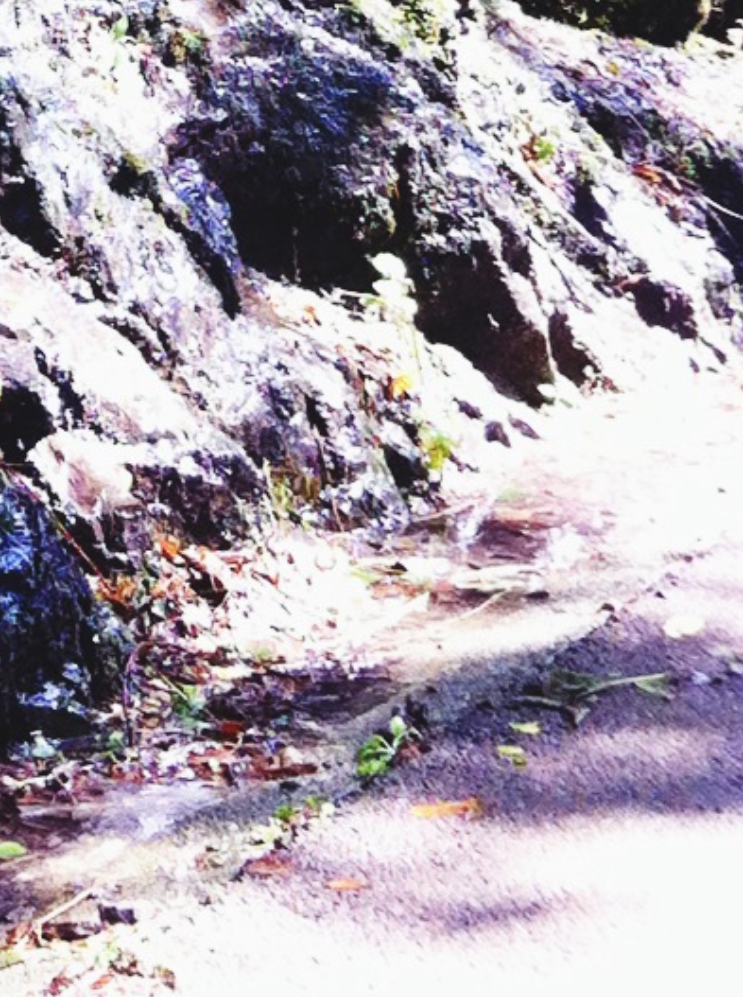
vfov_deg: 13.6
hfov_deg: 10.1
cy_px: -515
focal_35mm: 136
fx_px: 3906
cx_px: -685
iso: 100
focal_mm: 3.85
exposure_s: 1/60
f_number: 2.8
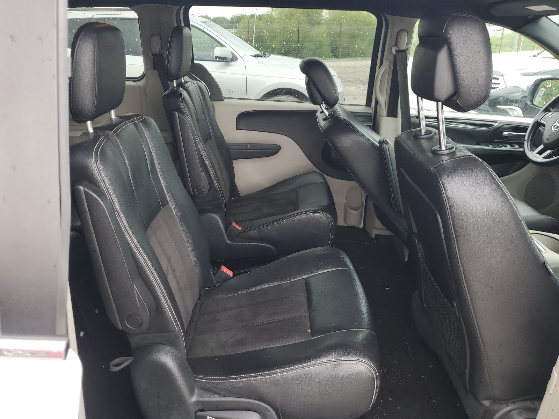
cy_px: 210
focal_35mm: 26
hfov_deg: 67.3
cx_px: 280
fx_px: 420
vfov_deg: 53.1
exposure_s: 1/120
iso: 52
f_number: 1.5
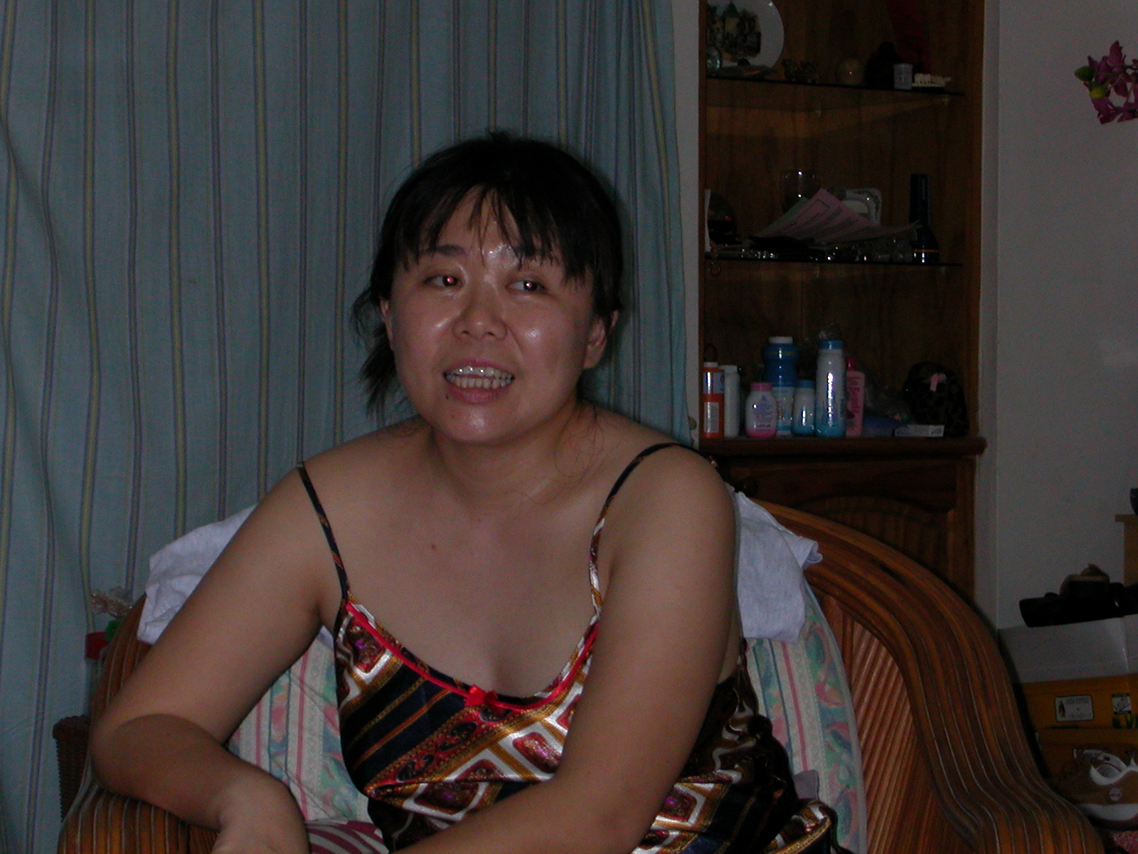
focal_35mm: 92
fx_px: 3024
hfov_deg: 21.3
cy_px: 427
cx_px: 569
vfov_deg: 16.1
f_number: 4.4
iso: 200
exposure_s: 1/59.9
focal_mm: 14
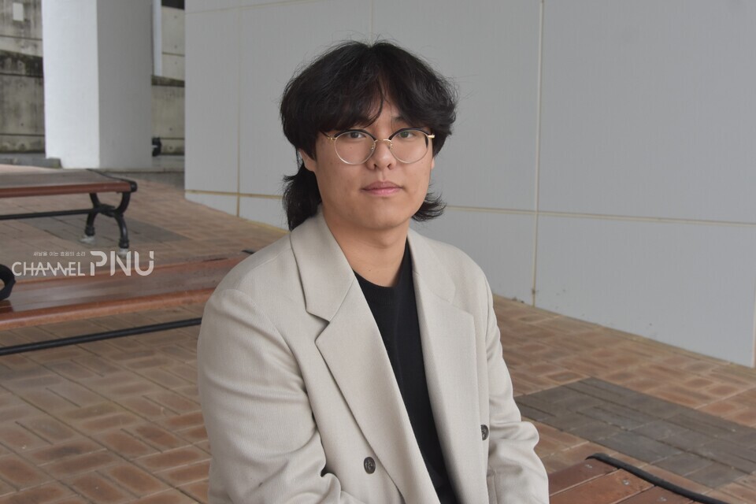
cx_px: 378
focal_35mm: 42
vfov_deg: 31.9
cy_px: 252
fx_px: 882
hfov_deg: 46.4
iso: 800
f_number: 7.1
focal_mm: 28
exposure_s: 1/200
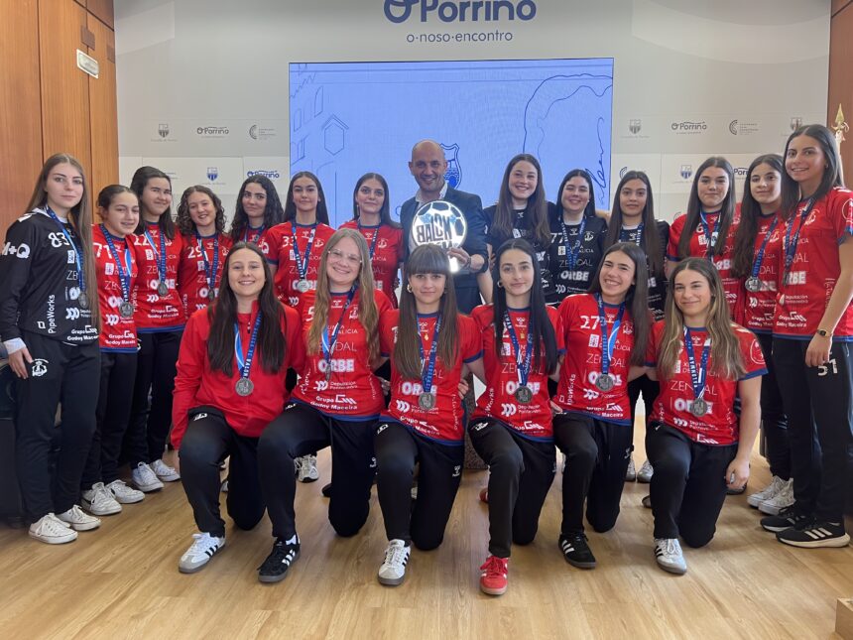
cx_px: 426
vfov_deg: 53.1
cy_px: 320
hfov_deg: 67.3
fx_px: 641
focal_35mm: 26
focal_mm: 5.7
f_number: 1.5
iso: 200
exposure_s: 1/60
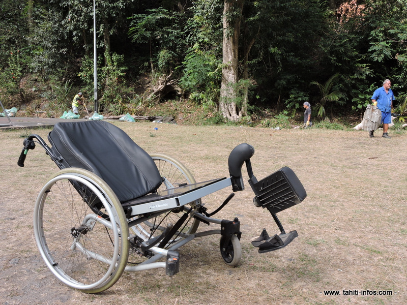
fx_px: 388
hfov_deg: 55.4
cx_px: 204
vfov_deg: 42.9
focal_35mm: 33
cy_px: 152
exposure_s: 1/250
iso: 100
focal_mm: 5.9
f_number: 3.6
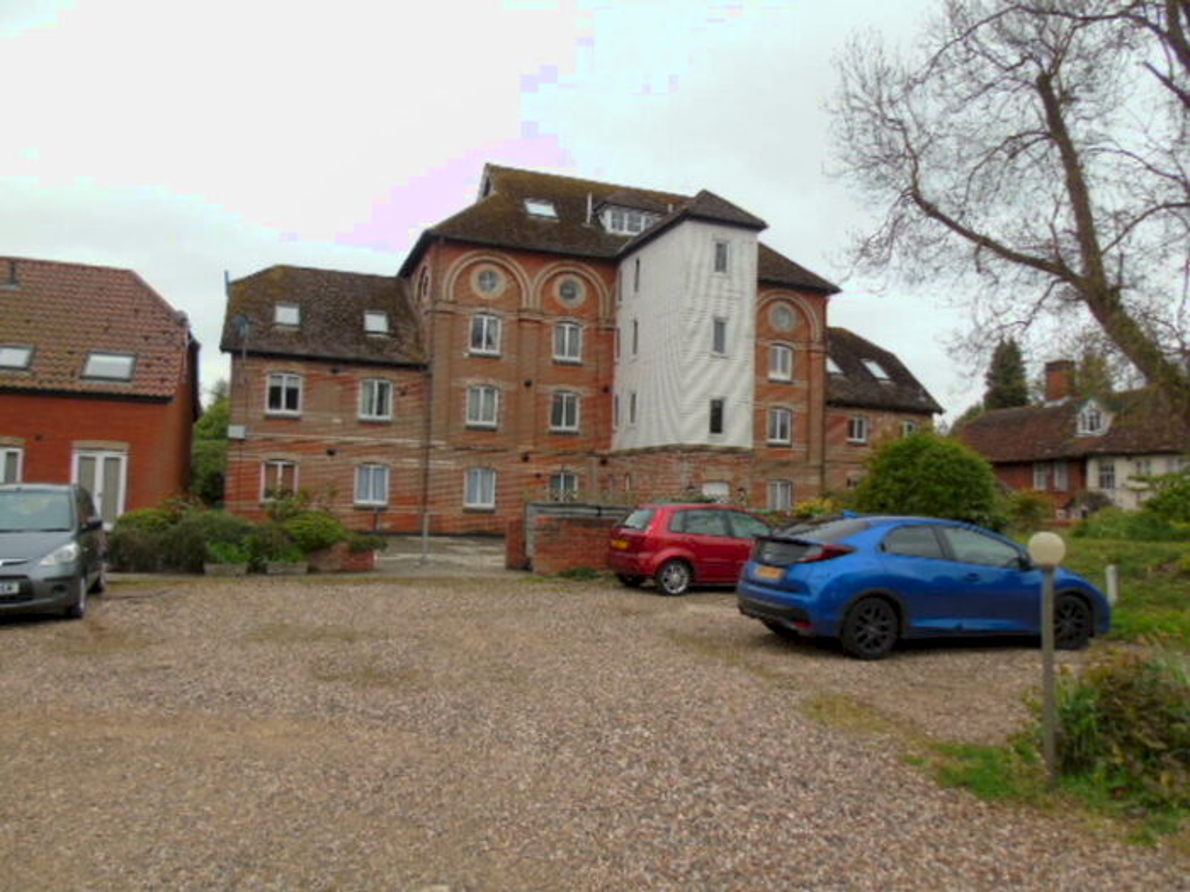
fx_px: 859
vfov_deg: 54.9
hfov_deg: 69.4
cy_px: 446
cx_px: 595
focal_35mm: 25
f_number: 3.4
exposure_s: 1/400
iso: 80
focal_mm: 4.4
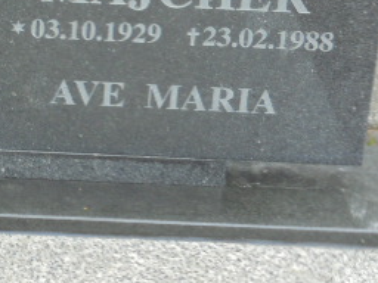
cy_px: 25
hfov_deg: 12.2
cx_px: -34
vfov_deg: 9.2
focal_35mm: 160
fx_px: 1747
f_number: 5.6
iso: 100
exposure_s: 1/80
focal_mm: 11.5
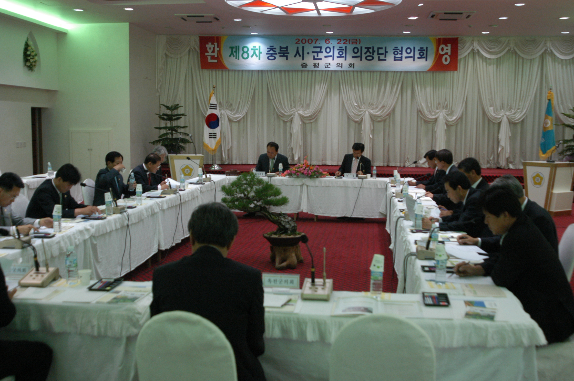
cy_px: 190
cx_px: 287
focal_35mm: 39
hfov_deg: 49.6
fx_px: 621
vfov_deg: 34.1
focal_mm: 26
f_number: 4.5
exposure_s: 1/125
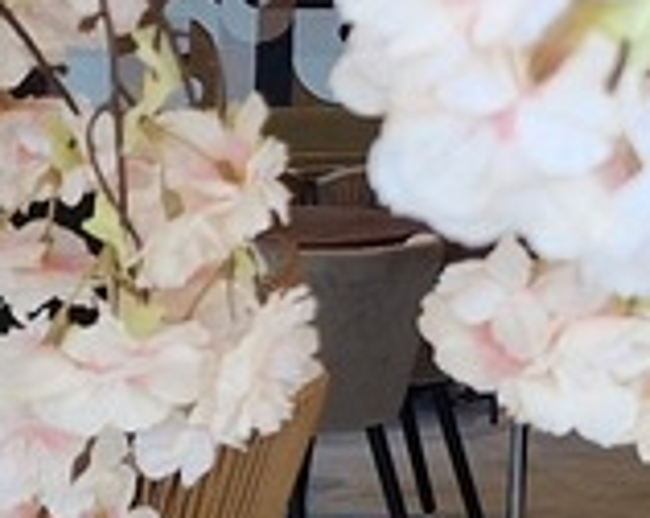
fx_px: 3286
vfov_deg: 8.9
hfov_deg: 9.6
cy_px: -99
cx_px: 1699
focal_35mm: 171
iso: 50
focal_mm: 5.4
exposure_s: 1/180
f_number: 1.8
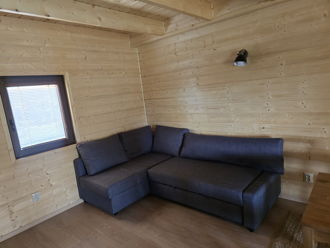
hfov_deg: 73.9
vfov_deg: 58.9
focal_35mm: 23
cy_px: 124
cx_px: 165
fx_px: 219
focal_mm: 6.3
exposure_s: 1/100
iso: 640
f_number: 1.7
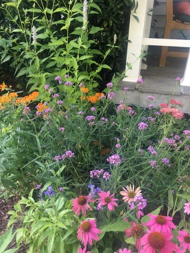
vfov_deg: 61.7
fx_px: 212
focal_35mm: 29
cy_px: 126
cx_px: 95
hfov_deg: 48.2
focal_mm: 4.15
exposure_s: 1/60
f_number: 2.2
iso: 32
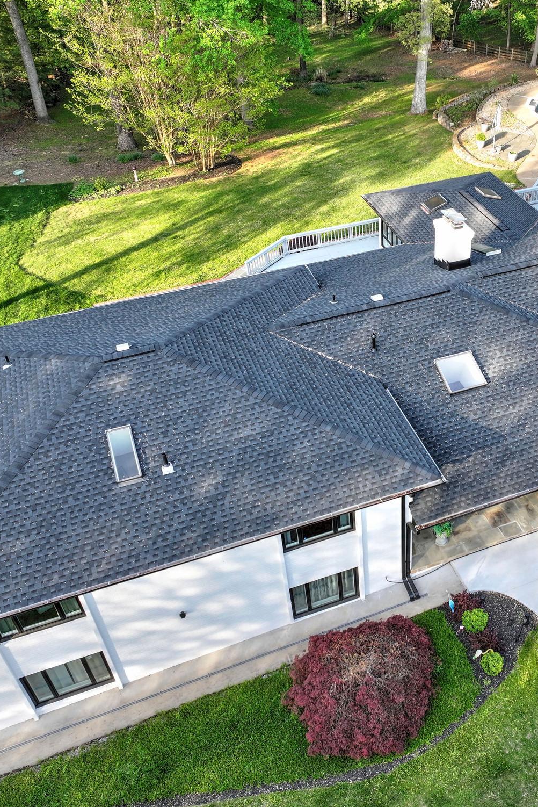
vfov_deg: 55.8
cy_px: 409
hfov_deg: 38.1
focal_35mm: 34
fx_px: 762
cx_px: 390
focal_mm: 12.3
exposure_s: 1/400
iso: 160
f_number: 2.8
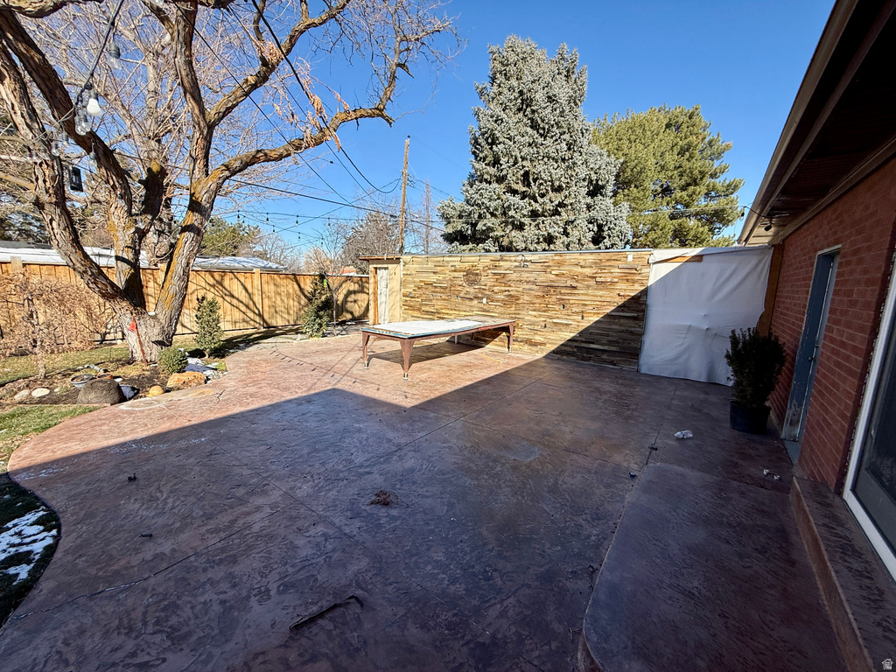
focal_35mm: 14
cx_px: 448
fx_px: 362
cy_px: 336
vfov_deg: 85.7
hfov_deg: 102.1
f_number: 2.2
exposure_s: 1/1399
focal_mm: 2.22
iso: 50
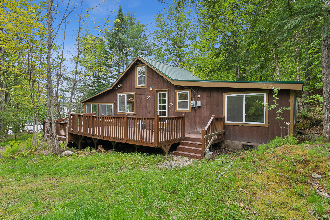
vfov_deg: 62.0
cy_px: 110
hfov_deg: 84.0
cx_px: 165
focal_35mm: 20
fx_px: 183
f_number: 7.1
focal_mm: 20
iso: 320
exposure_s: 1/50
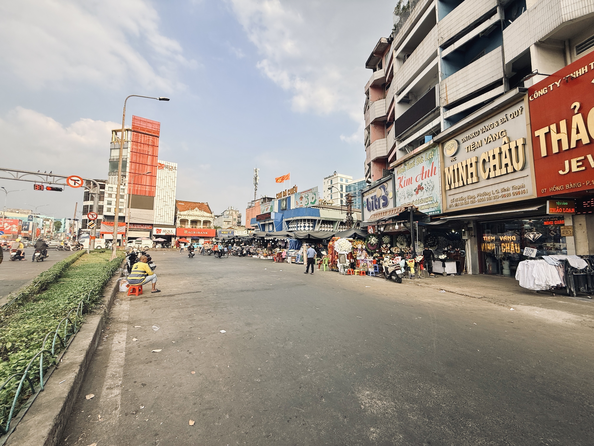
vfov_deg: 85.7
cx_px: 297
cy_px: 223
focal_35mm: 14
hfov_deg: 102.1
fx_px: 240
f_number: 2.2
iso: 50
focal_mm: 2.22
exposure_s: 1/985
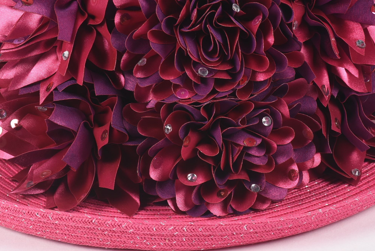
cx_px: 165
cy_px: 74
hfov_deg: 6.5
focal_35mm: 318
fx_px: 3315
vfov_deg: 4.3
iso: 200
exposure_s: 1/125
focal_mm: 140
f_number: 13
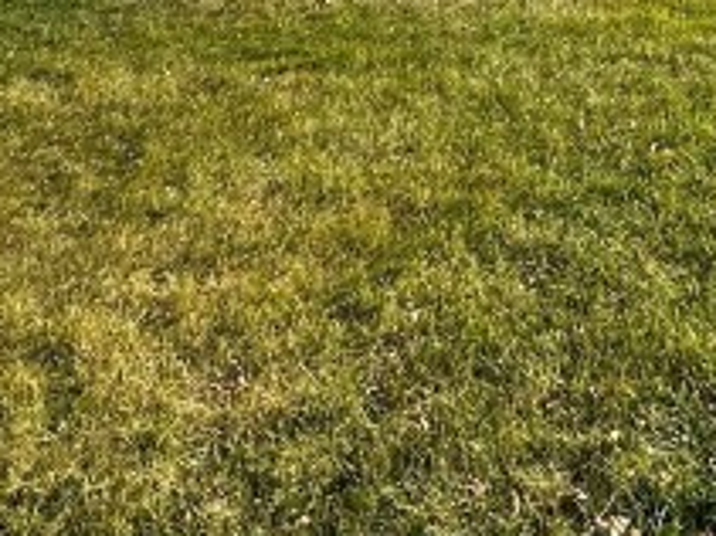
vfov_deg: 17.7
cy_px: -407
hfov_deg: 27.6
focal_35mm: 68
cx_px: 638
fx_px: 1406
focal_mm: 2.22
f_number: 2.2
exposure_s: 1/790
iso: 40
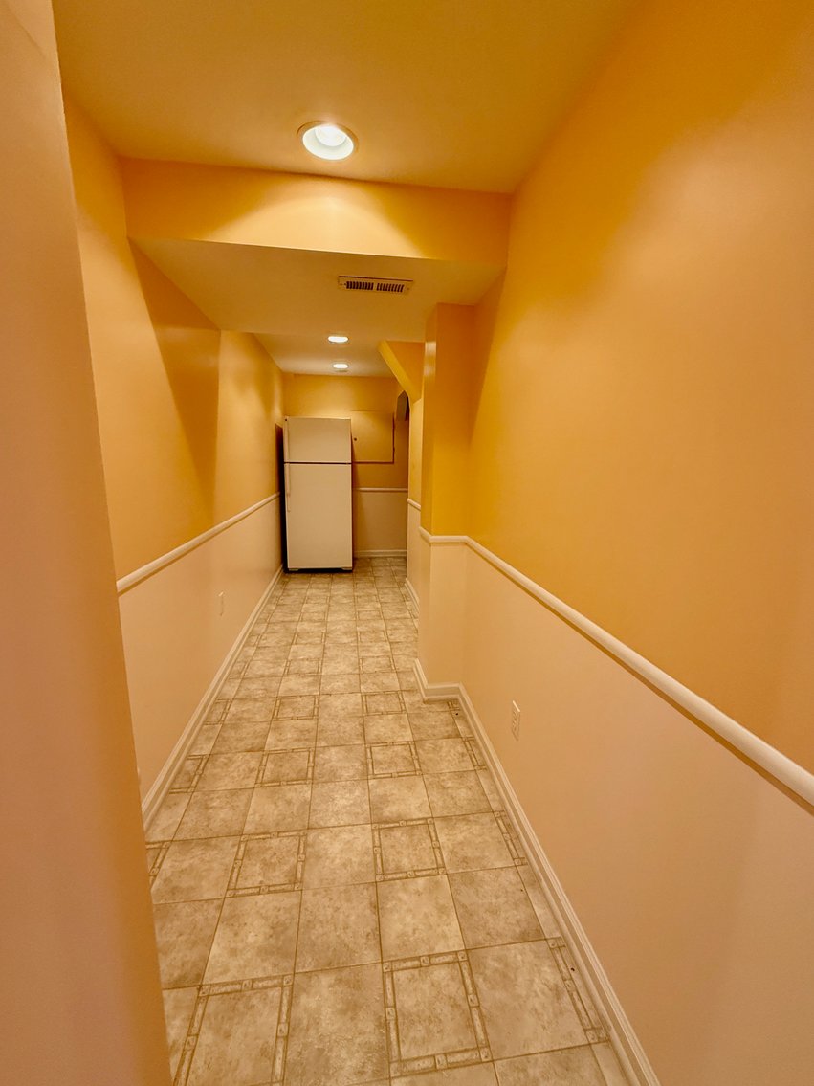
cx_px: 407
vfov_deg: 102.1
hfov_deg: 85.7
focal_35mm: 14
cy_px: 543
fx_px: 439
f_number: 2.2
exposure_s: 1/120
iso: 320
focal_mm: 2.22
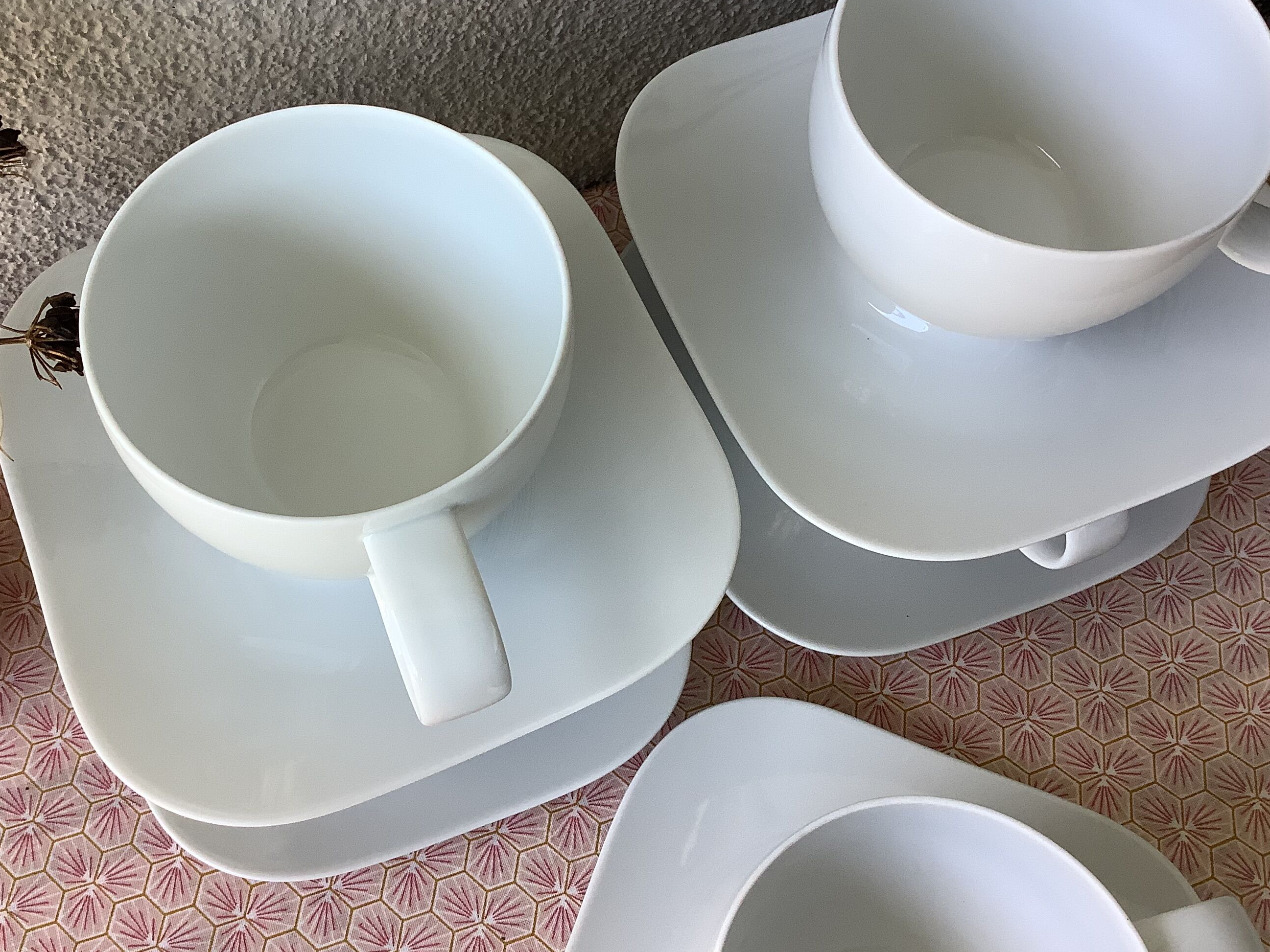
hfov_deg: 47.7
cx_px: 526
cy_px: 412
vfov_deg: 36.8
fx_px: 1431
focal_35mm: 39
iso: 80
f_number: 2.4
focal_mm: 3.3
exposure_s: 1/120
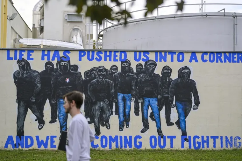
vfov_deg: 19.5
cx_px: 121
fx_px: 471
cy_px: 80
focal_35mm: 70
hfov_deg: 28.8
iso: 160
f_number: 2.8
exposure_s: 1/1000
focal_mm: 70
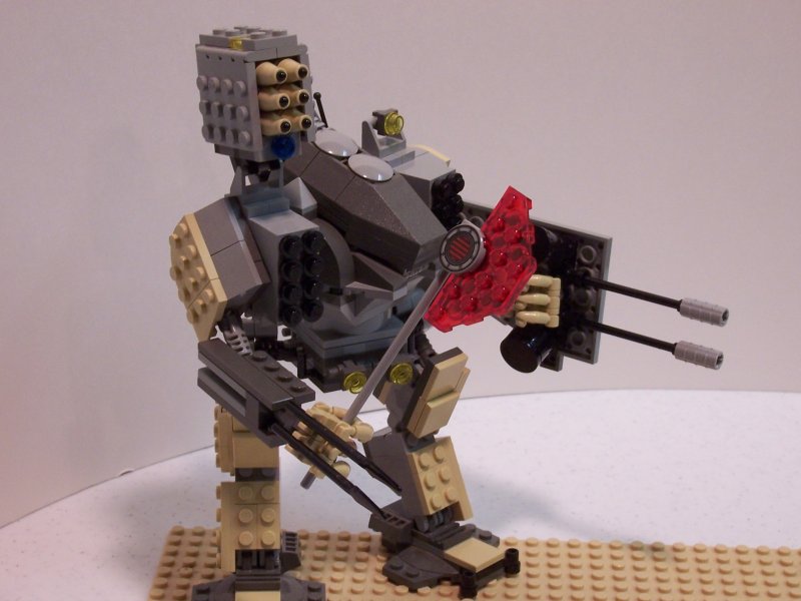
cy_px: 300
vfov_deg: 16.6
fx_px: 2059
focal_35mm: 89
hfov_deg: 22.0
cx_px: 400
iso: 140
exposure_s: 1/10
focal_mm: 14.8
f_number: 5.6
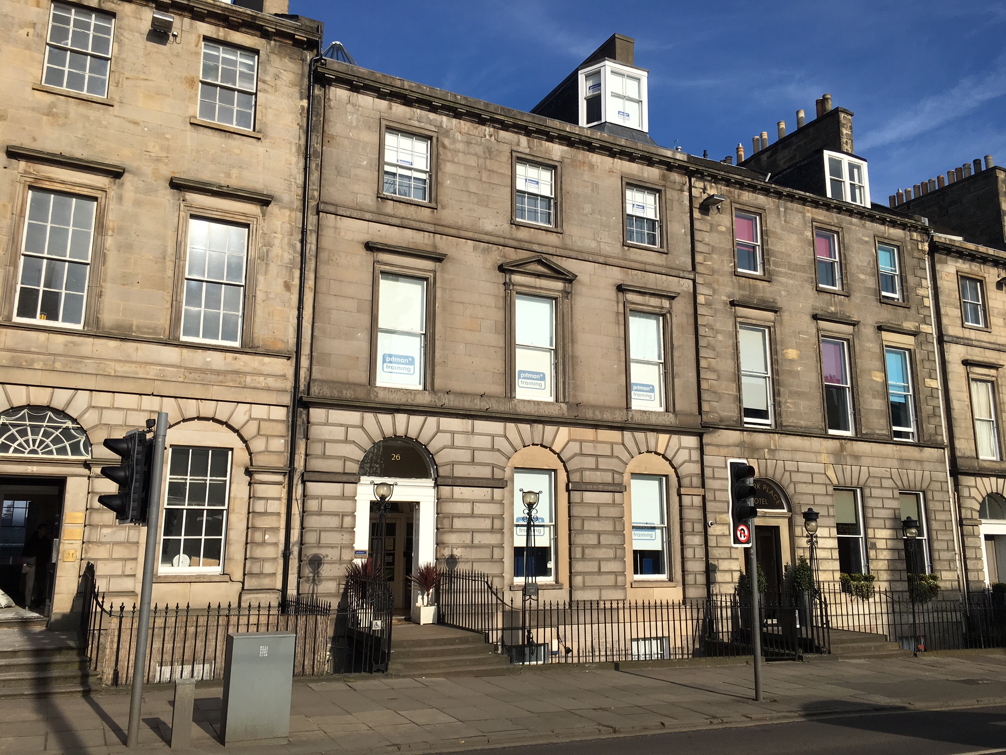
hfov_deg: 61.7
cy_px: 378
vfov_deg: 48.2
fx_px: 843
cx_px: 503
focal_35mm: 29
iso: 25
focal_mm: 4.15
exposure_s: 1/2079
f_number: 2.2
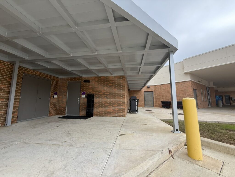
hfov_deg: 102.1
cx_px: 118
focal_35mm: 14
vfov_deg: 85.7
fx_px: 95
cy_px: 88
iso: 50
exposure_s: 1/359
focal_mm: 2.22
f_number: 2.2
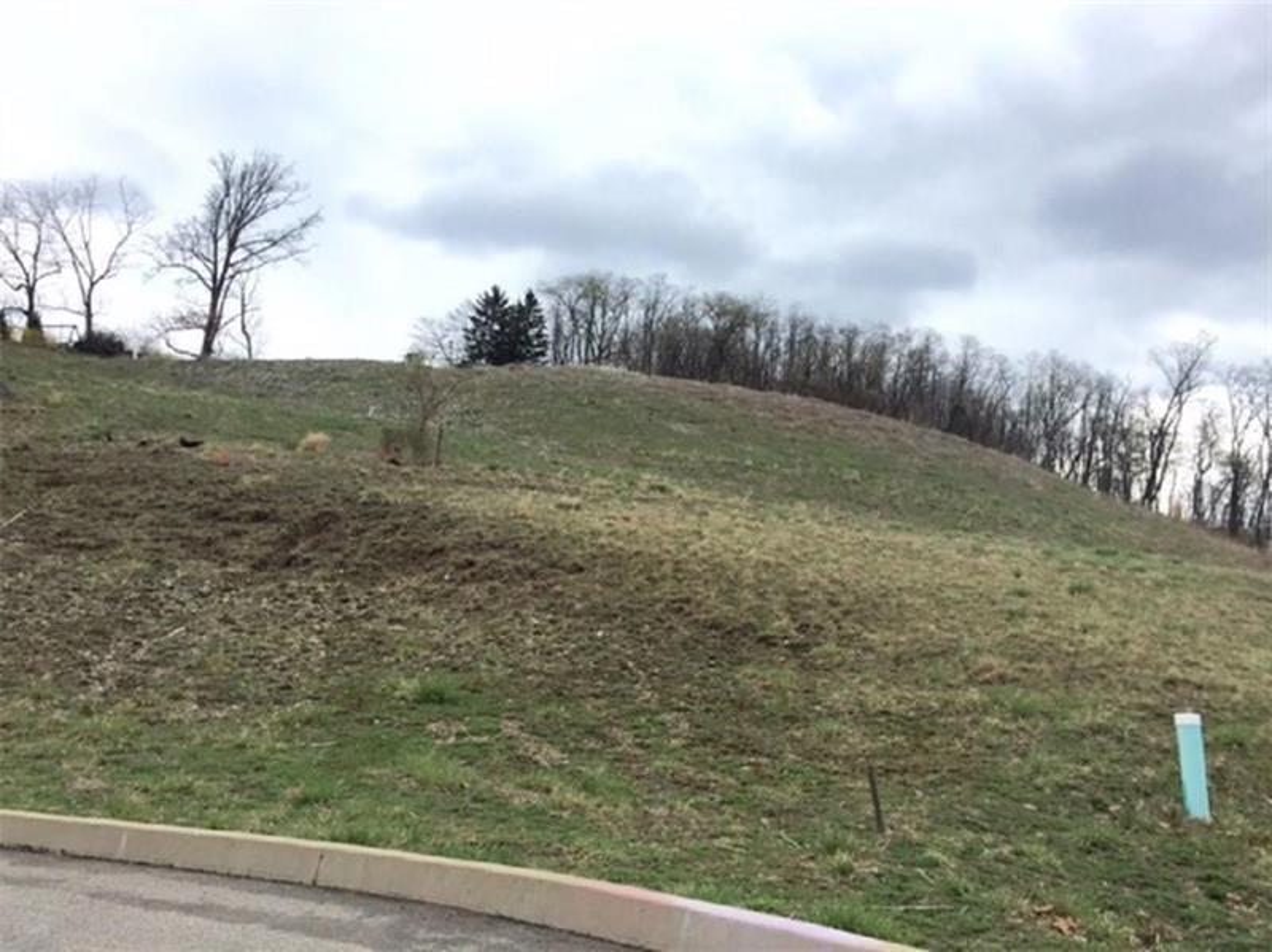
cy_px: 476
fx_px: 1065
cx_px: 636
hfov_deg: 61.7
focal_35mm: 29
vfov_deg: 48.2
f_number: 2.2
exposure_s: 1/964
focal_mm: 4.15
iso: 32
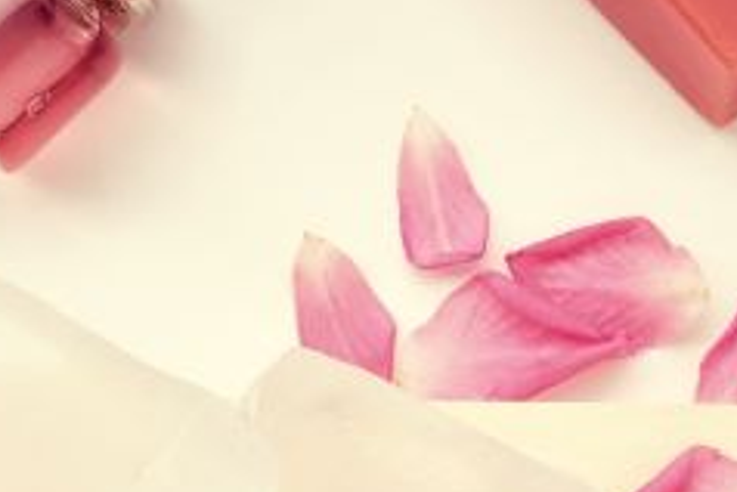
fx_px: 4384
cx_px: 564
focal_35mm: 214
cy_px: 825
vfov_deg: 6.3
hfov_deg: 9.6
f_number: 13
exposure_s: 1/125
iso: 160
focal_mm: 34.3
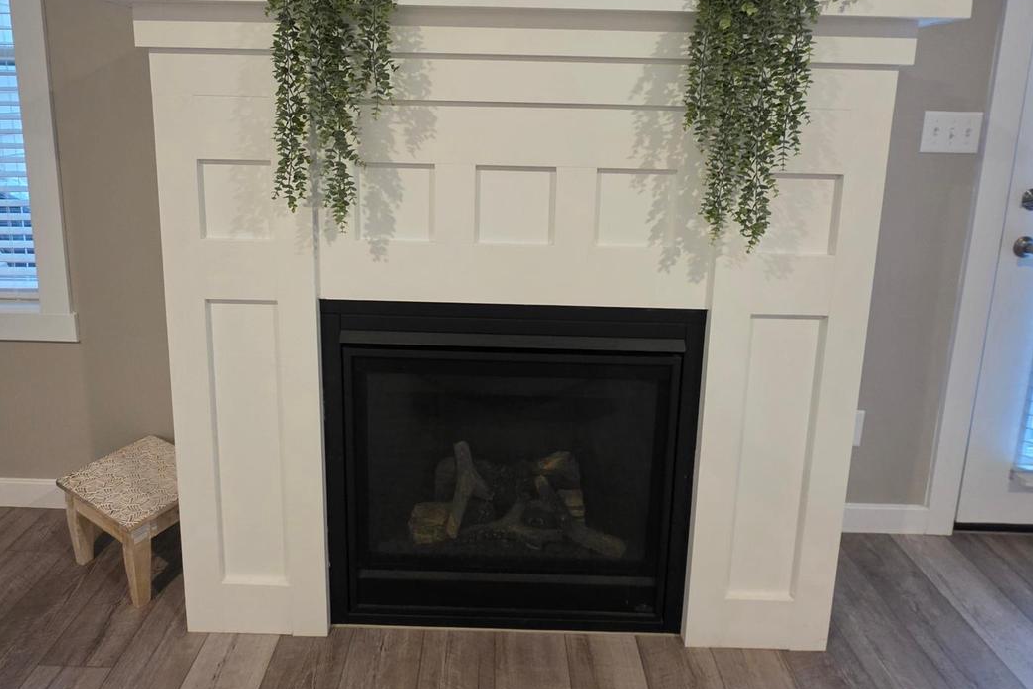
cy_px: 191
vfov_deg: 59.3
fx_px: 574
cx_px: 493
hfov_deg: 83.9
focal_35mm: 20
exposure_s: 1/60
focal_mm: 2.2
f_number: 1.9
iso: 500
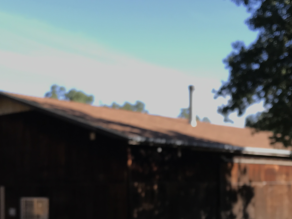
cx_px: 151
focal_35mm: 68
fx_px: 574
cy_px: 211
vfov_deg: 21.0
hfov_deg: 28.6
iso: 20
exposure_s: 1/471
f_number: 1.8
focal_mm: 3.99
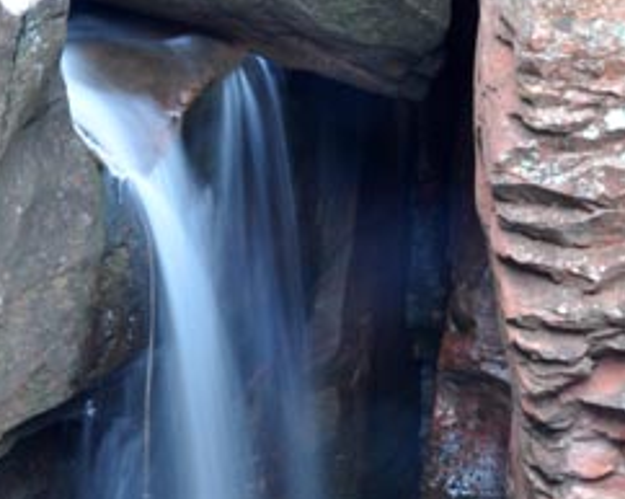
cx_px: 331
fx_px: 5097
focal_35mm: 276
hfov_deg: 7.0
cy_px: 437
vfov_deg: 5.6
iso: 250
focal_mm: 105
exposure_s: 4
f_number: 36
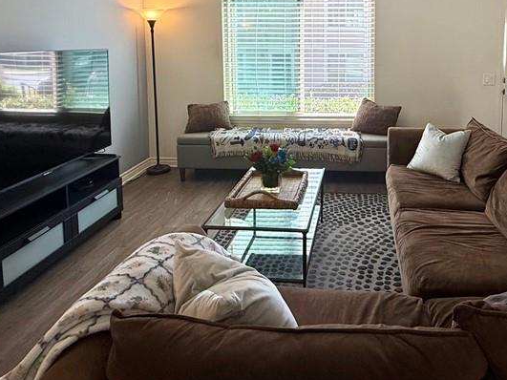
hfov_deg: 63.7
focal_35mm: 27
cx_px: 338
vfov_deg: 48.2
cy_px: 71
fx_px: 395
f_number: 2.2
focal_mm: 2.22
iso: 100
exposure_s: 1/120
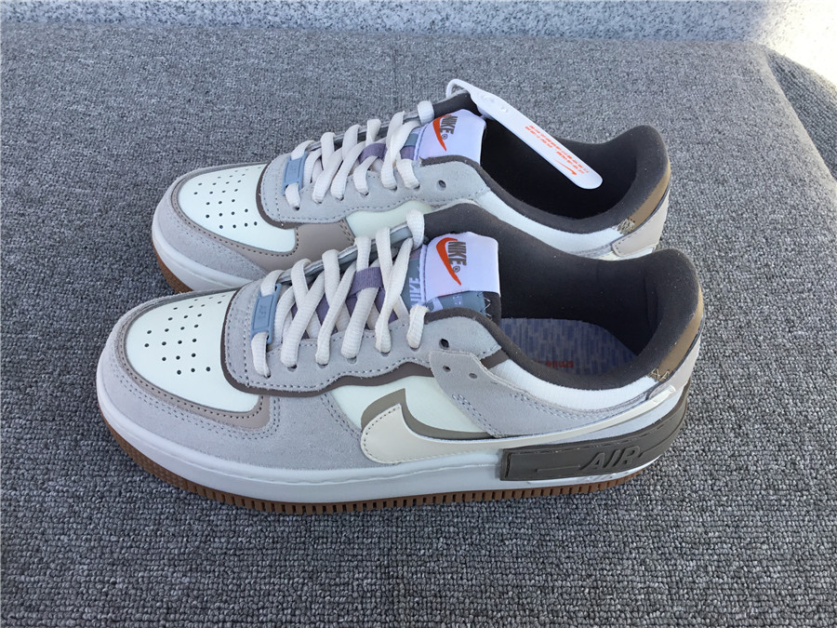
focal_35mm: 31
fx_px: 750
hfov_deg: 58.4
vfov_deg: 45.4
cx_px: 418
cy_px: 314
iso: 25
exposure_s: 1/395
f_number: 2.4
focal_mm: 3.3
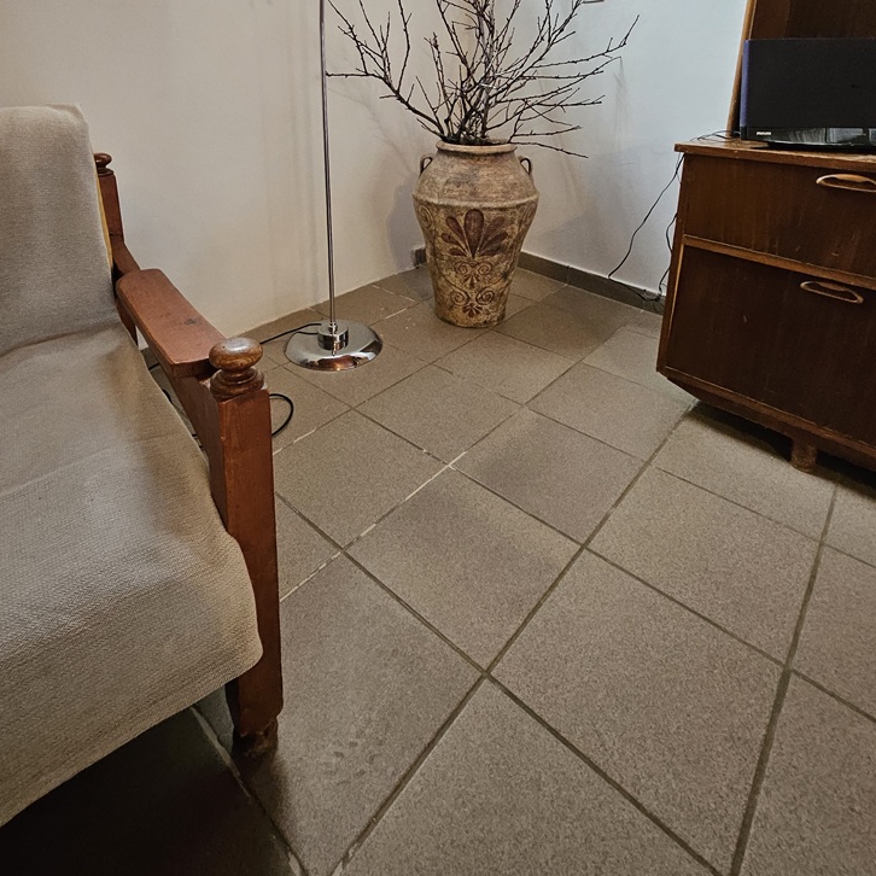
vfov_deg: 71.4
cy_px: 200
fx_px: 544
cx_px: 393
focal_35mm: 19
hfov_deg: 77.5
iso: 320
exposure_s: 1/71
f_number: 2.2
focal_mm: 1.74
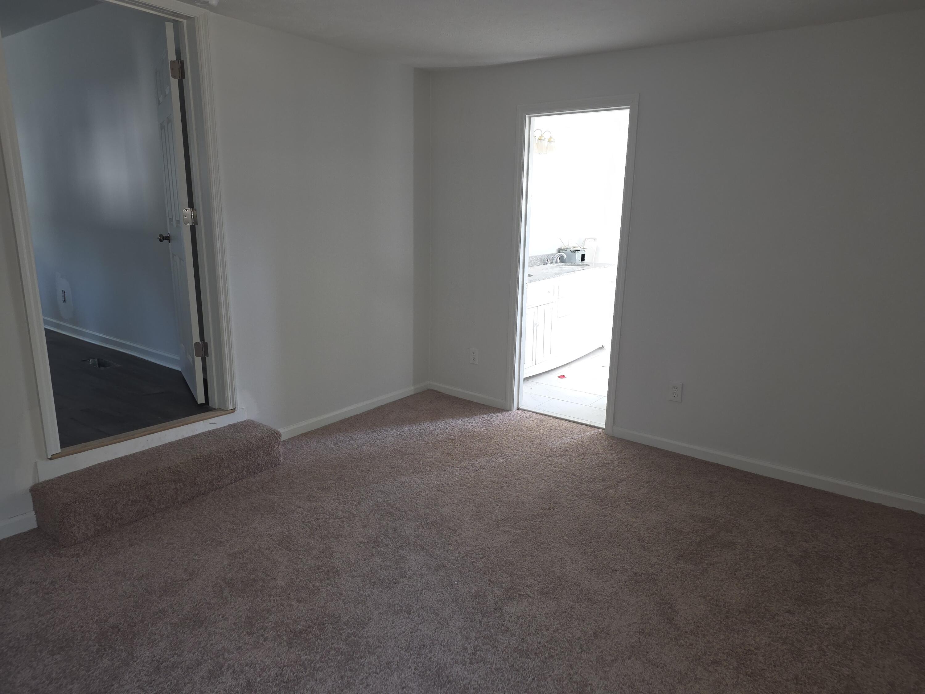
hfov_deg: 73.9
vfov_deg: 58.9
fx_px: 615
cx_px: 462
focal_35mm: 23
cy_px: 347
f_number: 1.7
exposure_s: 1/24
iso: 100
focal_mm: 6.25
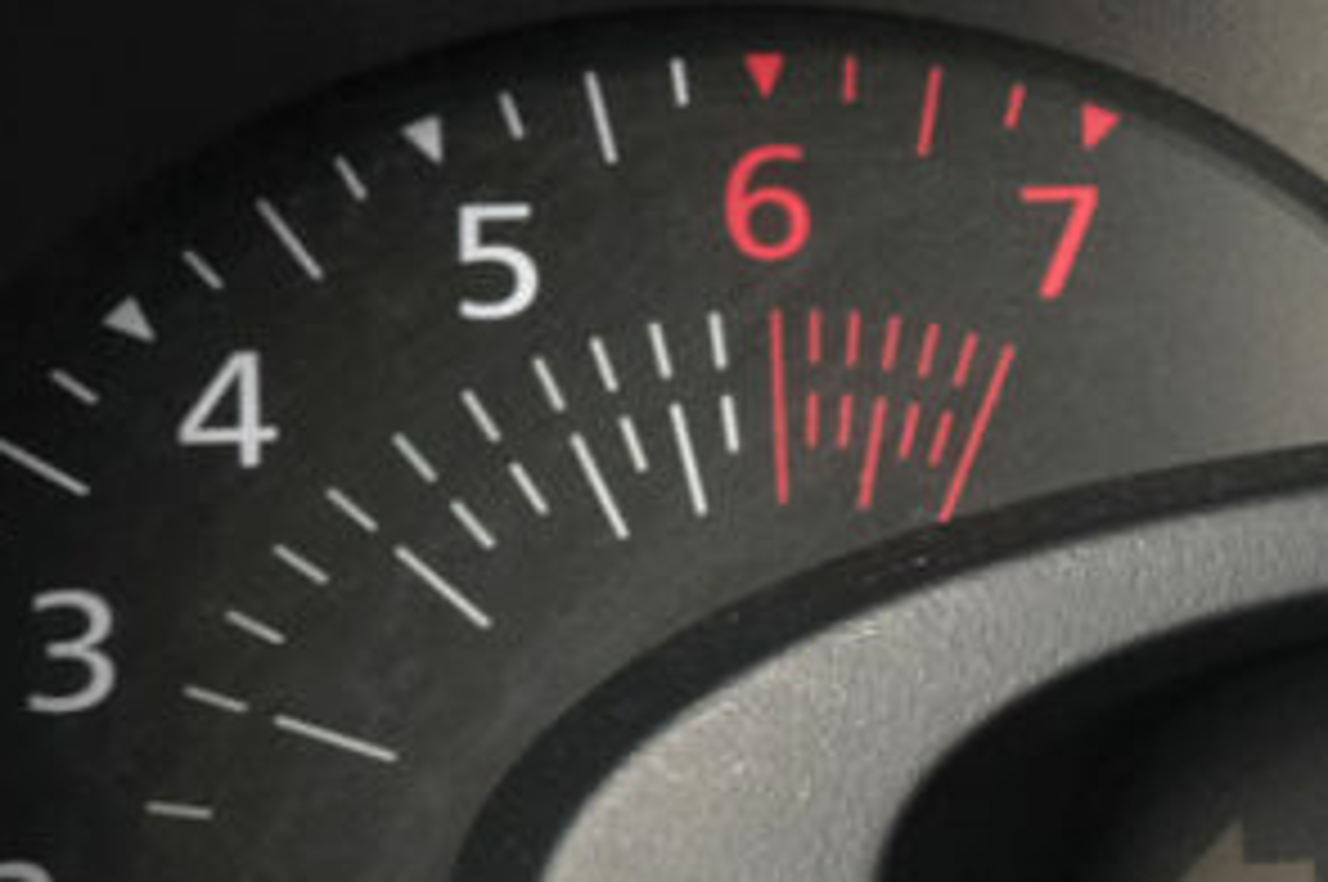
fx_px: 5122
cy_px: 637
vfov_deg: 9.8
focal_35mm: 139
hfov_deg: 13.6
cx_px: 2215
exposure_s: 1/100
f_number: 9
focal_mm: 26.4
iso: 2000
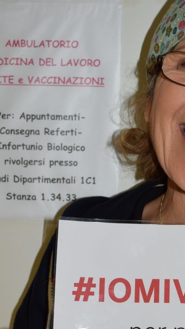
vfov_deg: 28.8
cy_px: 215
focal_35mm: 73
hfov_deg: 16.1
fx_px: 636
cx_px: 199
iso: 100
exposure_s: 1/60
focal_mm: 18
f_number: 3.5
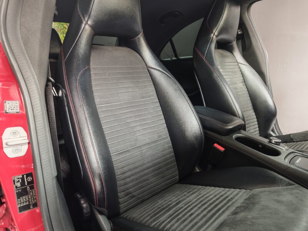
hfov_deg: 73.9
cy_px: 116
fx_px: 205
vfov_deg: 58.9
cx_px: 154
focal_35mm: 23
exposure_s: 1/50
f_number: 1.62
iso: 400
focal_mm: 6.55
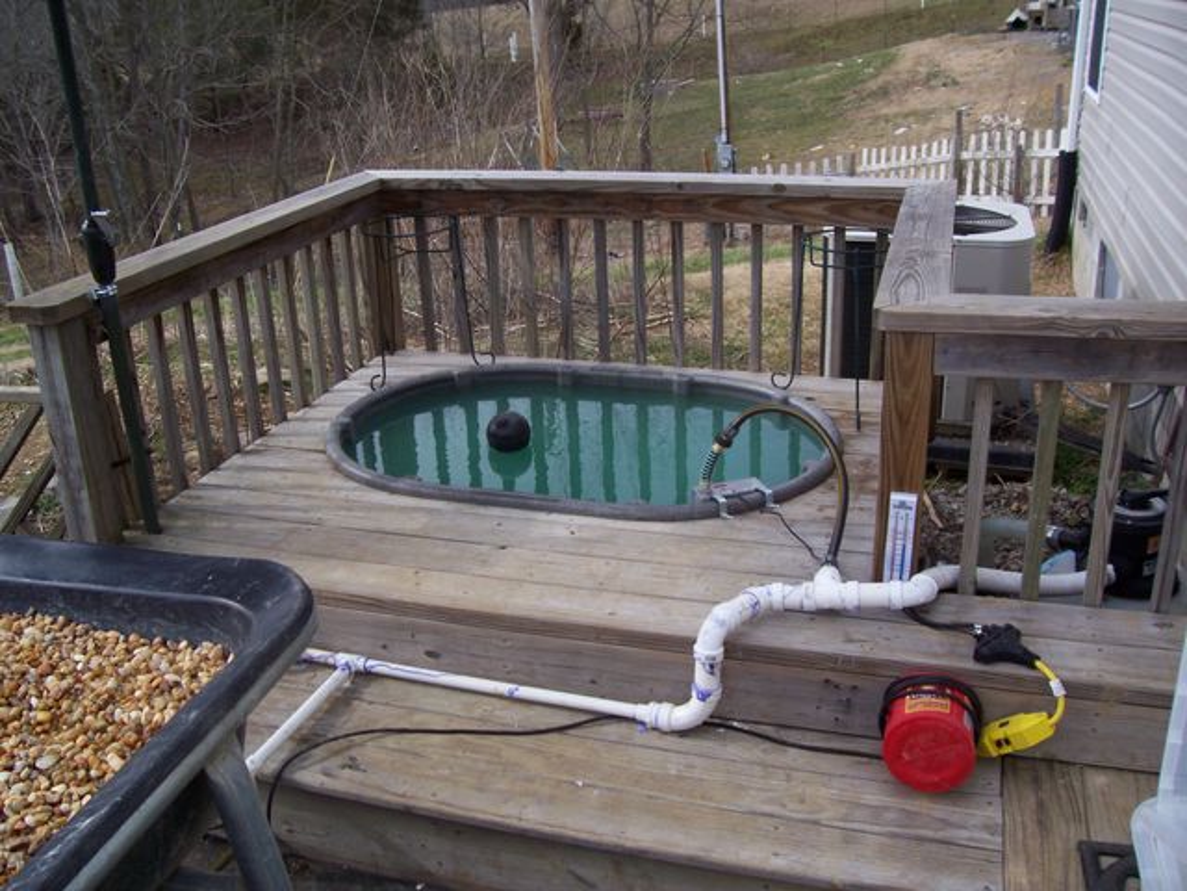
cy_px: 446
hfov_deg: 54.0
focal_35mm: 34
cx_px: 594
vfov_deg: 41.8
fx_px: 1166
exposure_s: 1/680
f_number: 2.7
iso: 80
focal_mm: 5.6
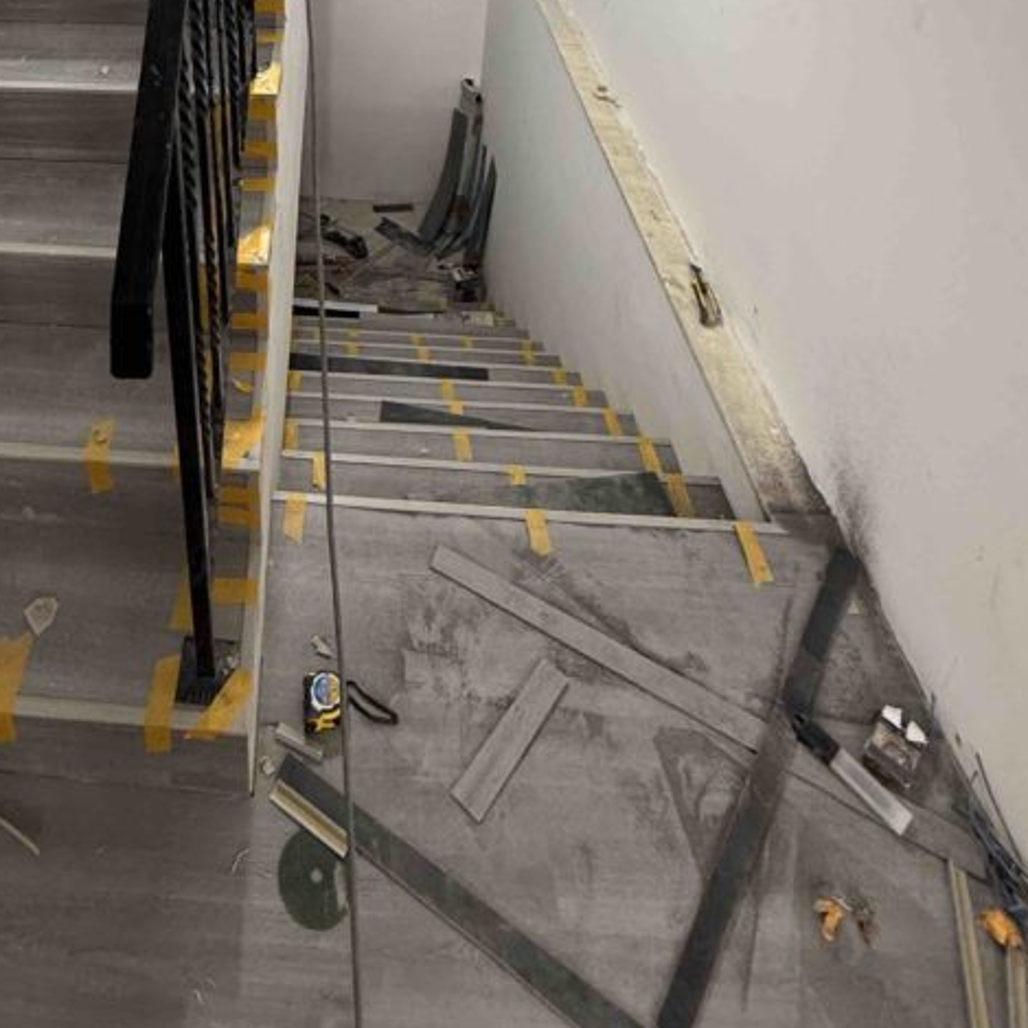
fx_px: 907
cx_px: 267
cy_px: -15
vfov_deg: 48.0
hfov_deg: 56.4
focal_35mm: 27
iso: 200
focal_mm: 2.22
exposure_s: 1/50
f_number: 2.2
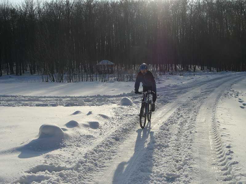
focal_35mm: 38
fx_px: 270
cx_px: 123
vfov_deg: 37.7
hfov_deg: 49.0
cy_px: 92
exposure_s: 1/1000
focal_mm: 6.3
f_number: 4.4
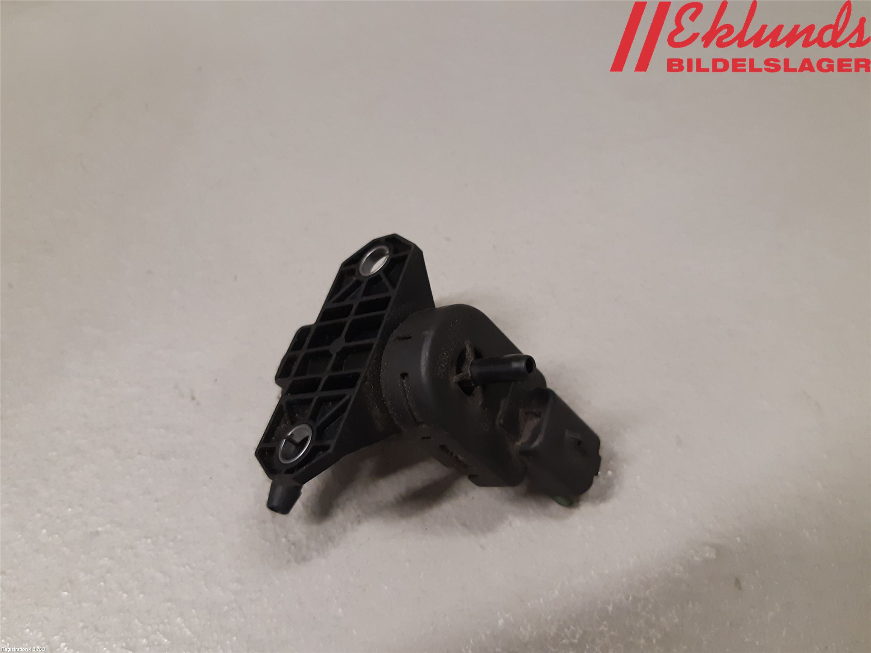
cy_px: 326
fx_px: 654
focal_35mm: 26
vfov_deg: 53.1
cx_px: 436
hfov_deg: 67.3
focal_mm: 3.93
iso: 200
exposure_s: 1/50
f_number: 1.7
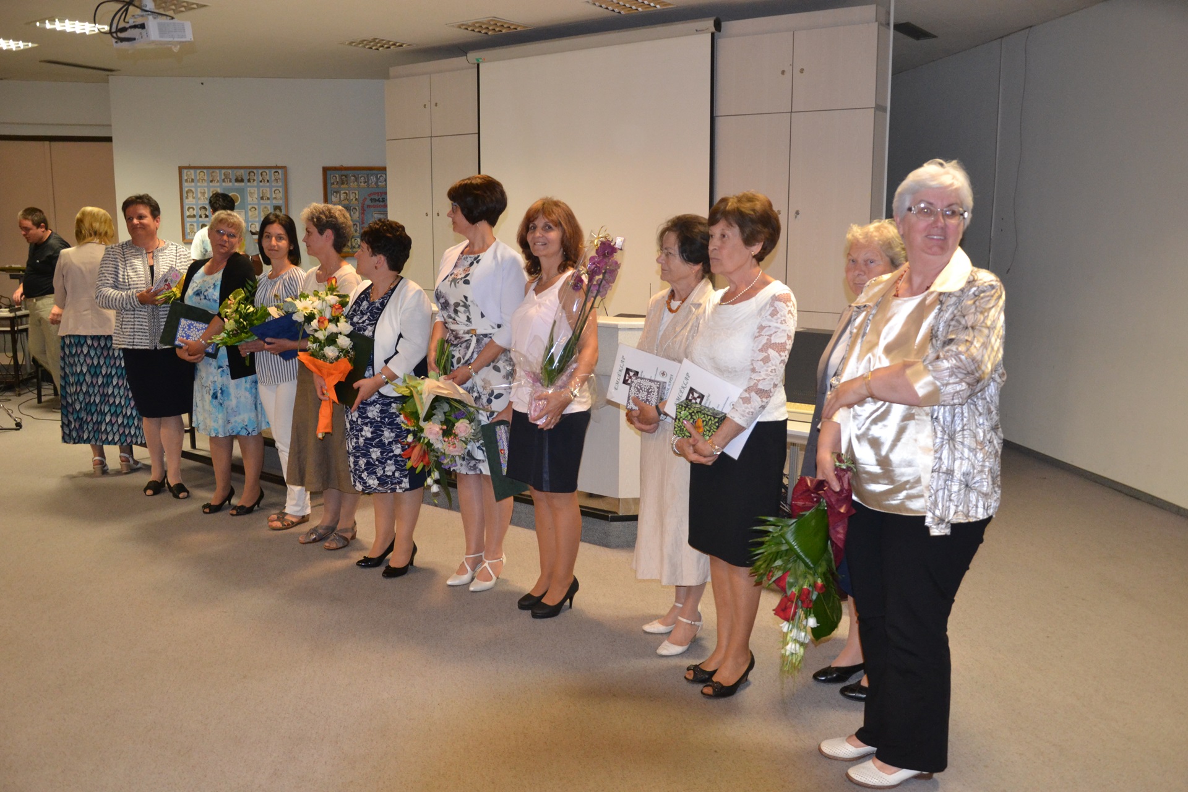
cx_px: 594
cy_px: 396
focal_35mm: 27
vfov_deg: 47.9
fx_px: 891
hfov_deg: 67.4
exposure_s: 1/60
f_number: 3.5
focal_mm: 18
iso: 1600
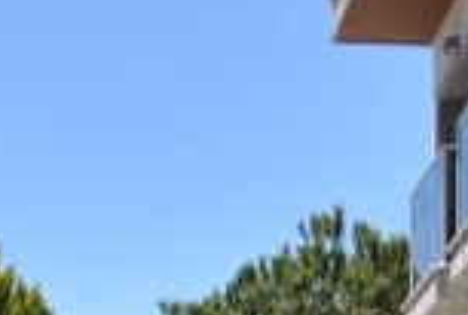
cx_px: 460
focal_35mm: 202
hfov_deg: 10.1
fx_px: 2634
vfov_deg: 6.6
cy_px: 645
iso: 100
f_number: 9
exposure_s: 1/200
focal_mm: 18
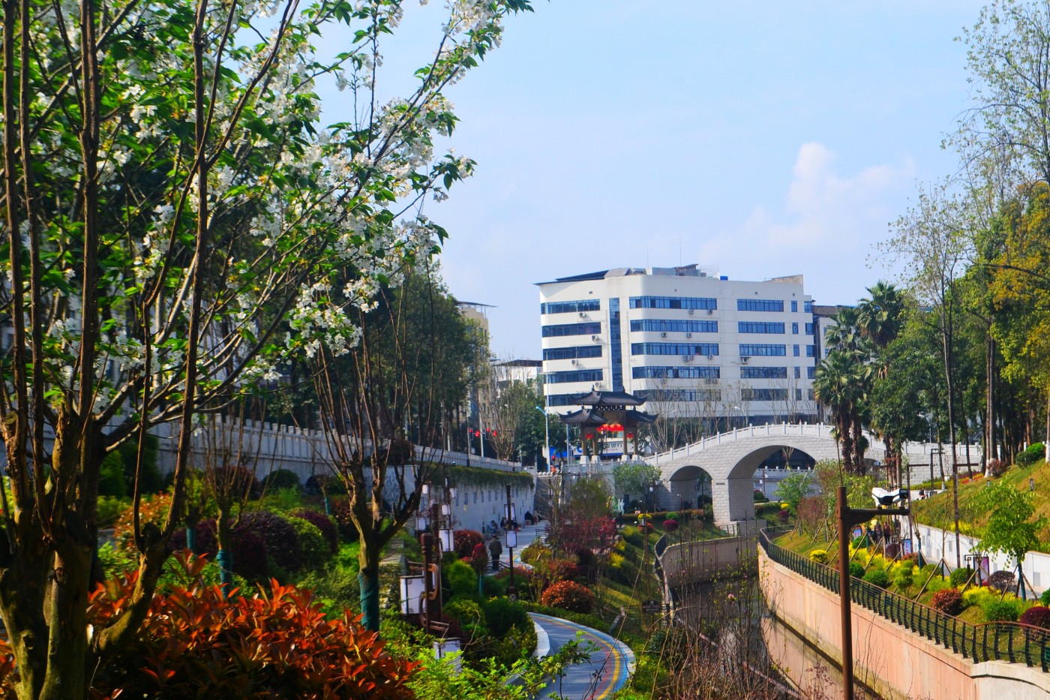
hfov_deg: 28.1
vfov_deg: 18.9
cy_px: 350
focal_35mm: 72
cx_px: 525
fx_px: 2100
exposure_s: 1/400
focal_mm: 48
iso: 400
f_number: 11
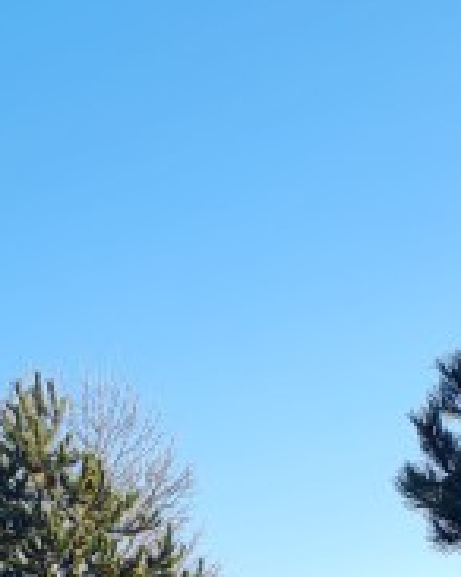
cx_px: 227
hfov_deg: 11.7
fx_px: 2255
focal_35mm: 132
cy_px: 648
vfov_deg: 14.2
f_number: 1.8
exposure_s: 1/824
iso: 50
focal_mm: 5.4
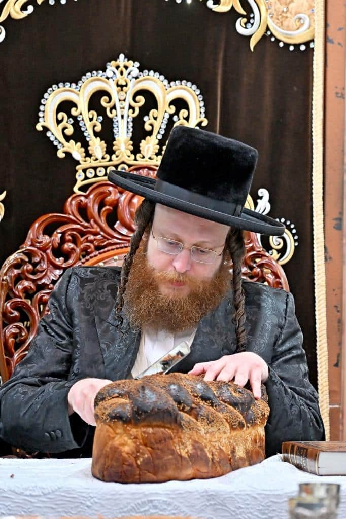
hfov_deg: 7.6
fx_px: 2597
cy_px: 260
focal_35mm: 180
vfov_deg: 11.4
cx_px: 173
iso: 640
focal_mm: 120
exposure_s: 1/160
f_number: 4
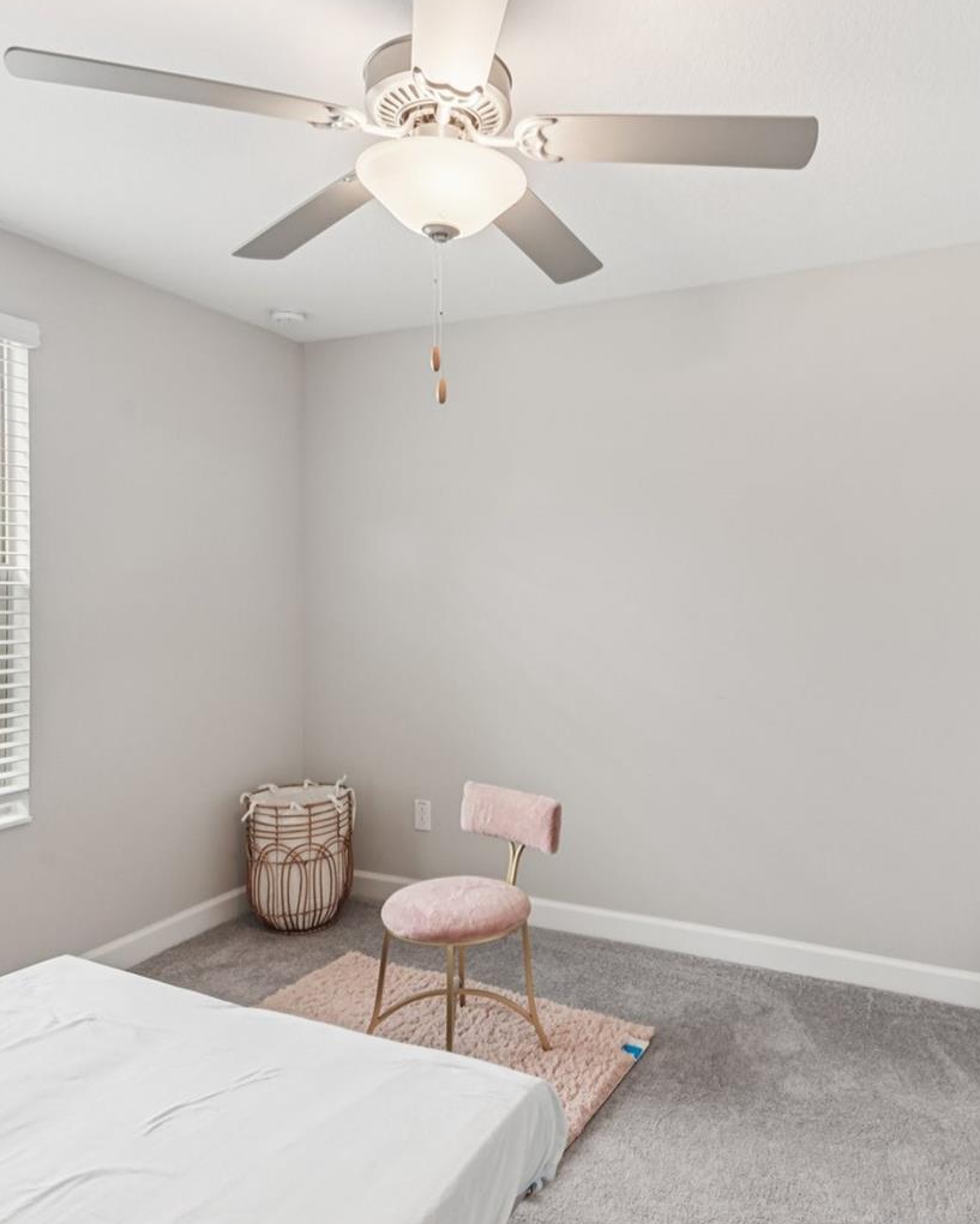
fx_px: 906
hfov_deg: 56.6
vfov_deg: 68.1
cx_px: 555
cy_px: 590
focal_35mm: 25
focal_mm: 17
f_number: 8
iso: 400
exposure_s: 1/25
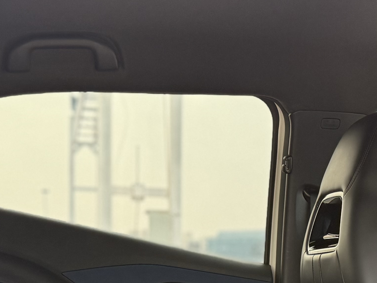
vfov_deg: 15.6
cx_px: 211
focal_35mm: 90
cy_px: 362
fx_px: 980
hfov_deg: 21.8
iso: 200
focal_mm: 6.76
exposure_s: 1/92
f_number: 1.78
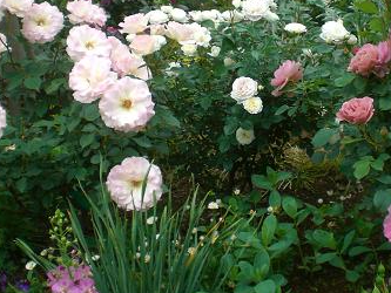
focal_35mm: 53
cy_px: 95
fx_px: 599
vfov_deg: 27.4
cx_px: 259
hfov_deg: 35.8
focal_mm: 6.3
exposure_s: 1/200
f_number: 3.1
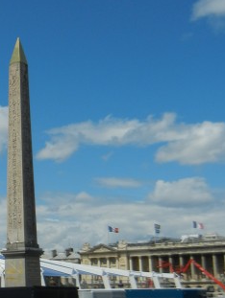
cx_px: -32
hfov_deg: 19.0
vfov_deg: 26.3
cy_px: 151
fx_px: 640
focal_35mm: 74
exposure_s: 1/875
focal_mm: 5.4
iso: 160
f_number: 7
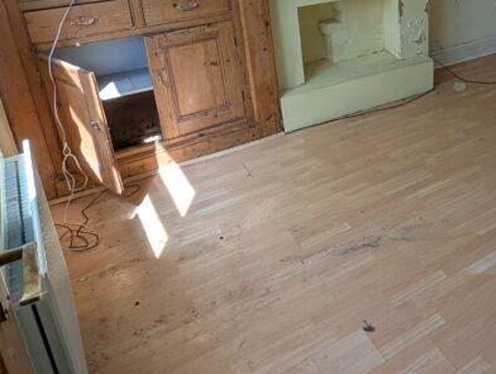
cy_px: 48
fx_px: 488
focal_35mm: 34
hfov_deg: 48.4
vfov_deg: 39.3
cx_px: 444
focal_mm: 1.95
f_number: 2.2
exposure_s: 1/100
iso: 46
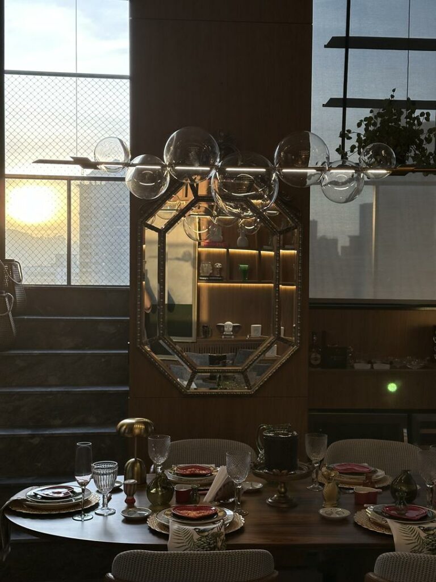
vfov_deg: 39.7
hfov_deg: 30.3
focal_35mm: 48
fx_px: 806
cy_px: 291
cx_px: 218
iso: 64
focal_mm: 6.86
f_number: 1.78
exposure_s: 1/396
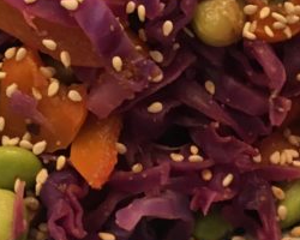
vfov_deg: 13.0
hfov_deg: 16.6
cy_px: -30
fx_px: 1030
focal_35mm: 116
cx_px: 148
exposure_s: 1/33
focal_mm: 4.15
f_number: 2.2
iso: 100
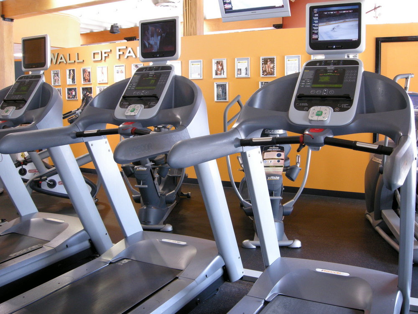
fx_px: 423
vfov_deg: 40.7
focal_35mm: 35
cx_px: 209
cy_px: 157
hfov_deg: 52.6
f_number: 5.4
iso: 200
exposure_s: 1/4
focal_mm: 7.5
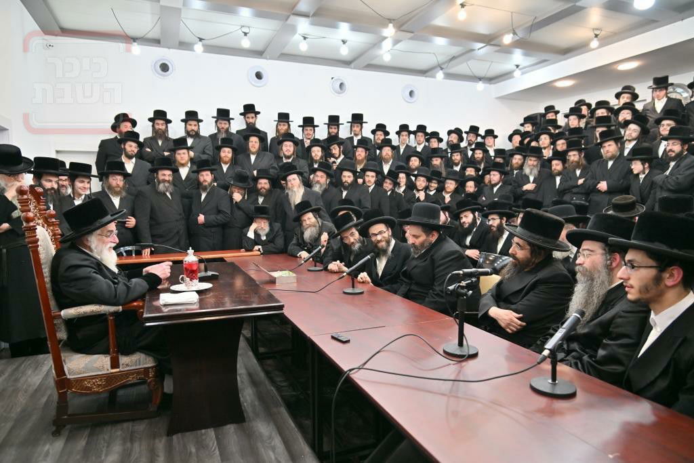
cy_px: 232
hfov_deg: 73.7
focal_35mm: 24
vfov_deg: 53.1
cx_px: 347
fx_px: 463
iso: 400
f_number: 4
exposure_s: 1/100
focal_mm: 24
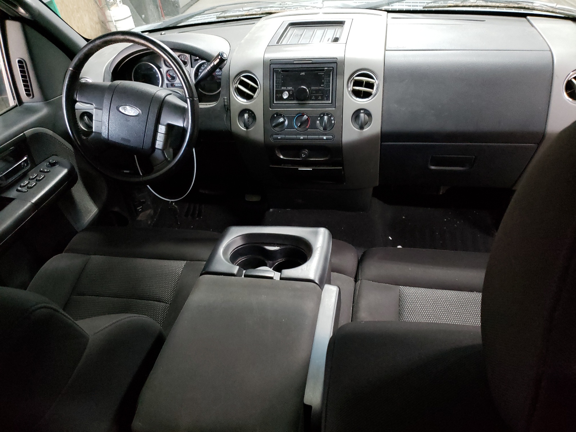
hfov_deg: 67.3
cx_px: 288
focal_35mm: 26
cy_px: 216
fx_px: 433
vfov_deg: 53.1
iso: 502
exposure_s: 1/24
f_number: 1.5
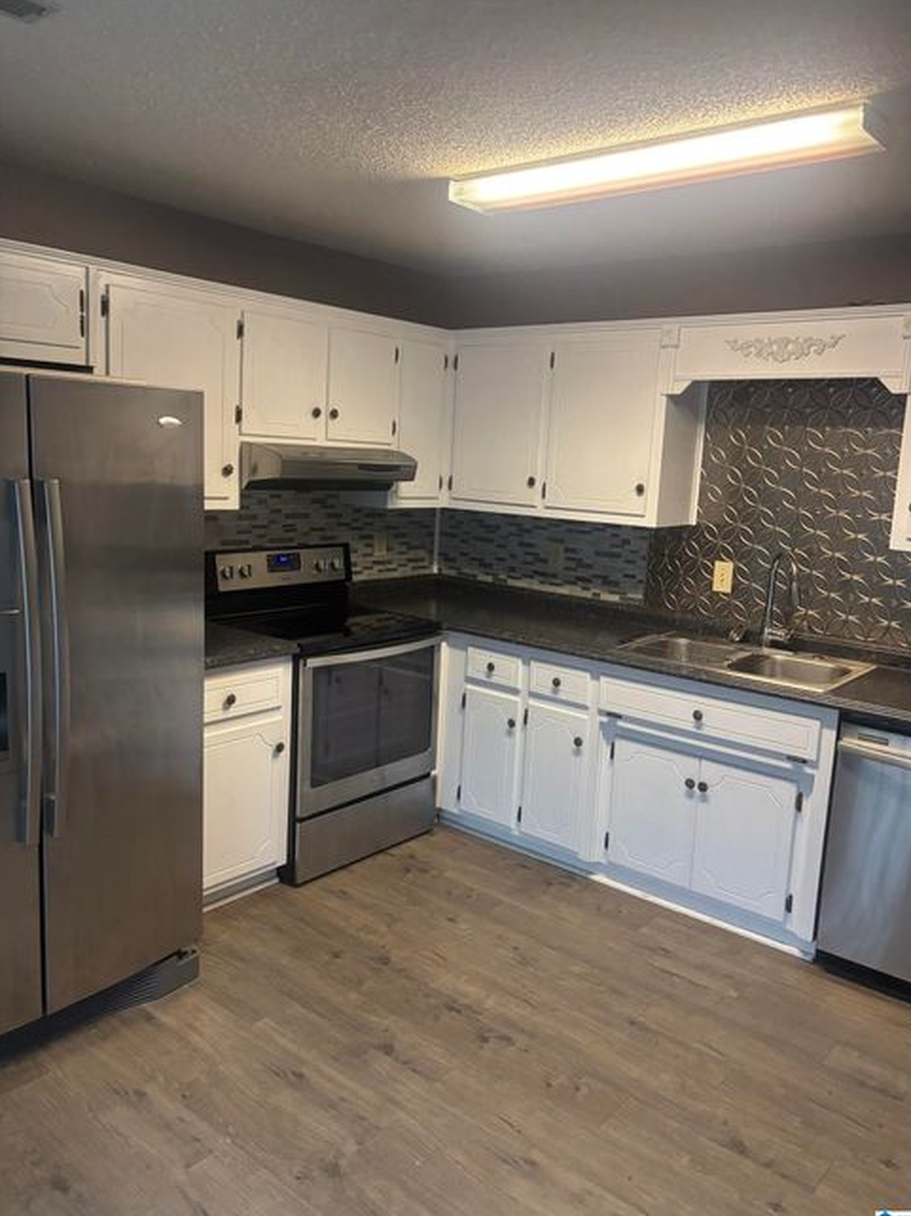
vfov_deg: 65.3
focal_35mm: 27
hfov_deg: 51.3
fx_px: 948
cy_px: 605
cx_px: 468
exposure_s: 1/60
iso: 500
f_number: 1.6
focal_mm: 5.96
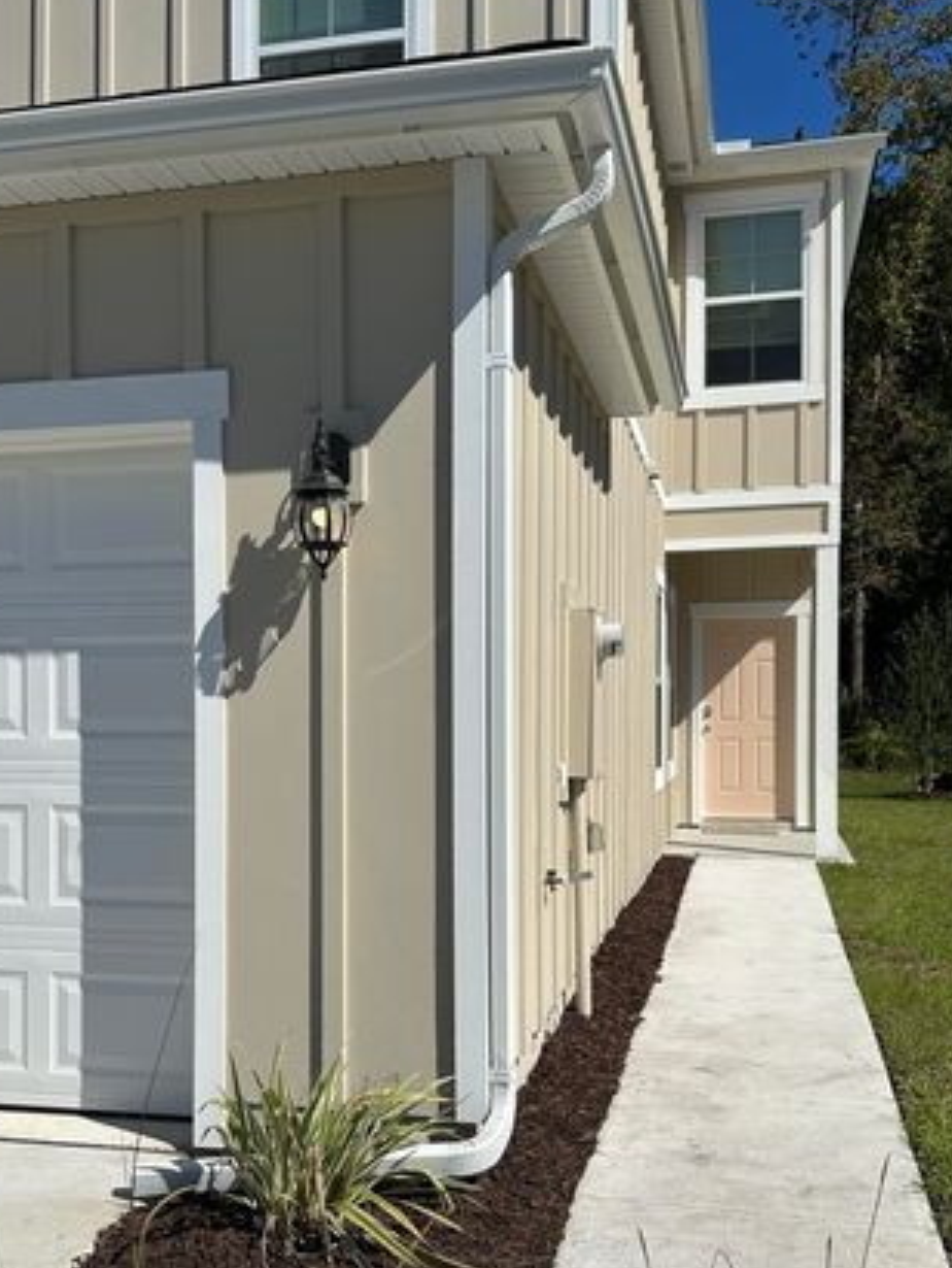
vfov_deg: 47.6
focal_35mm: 39
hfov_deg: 36.7
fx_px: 1429
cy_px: 741
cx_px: 380
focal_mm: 6.86
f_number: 1.78
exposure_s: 1/12048
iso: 80
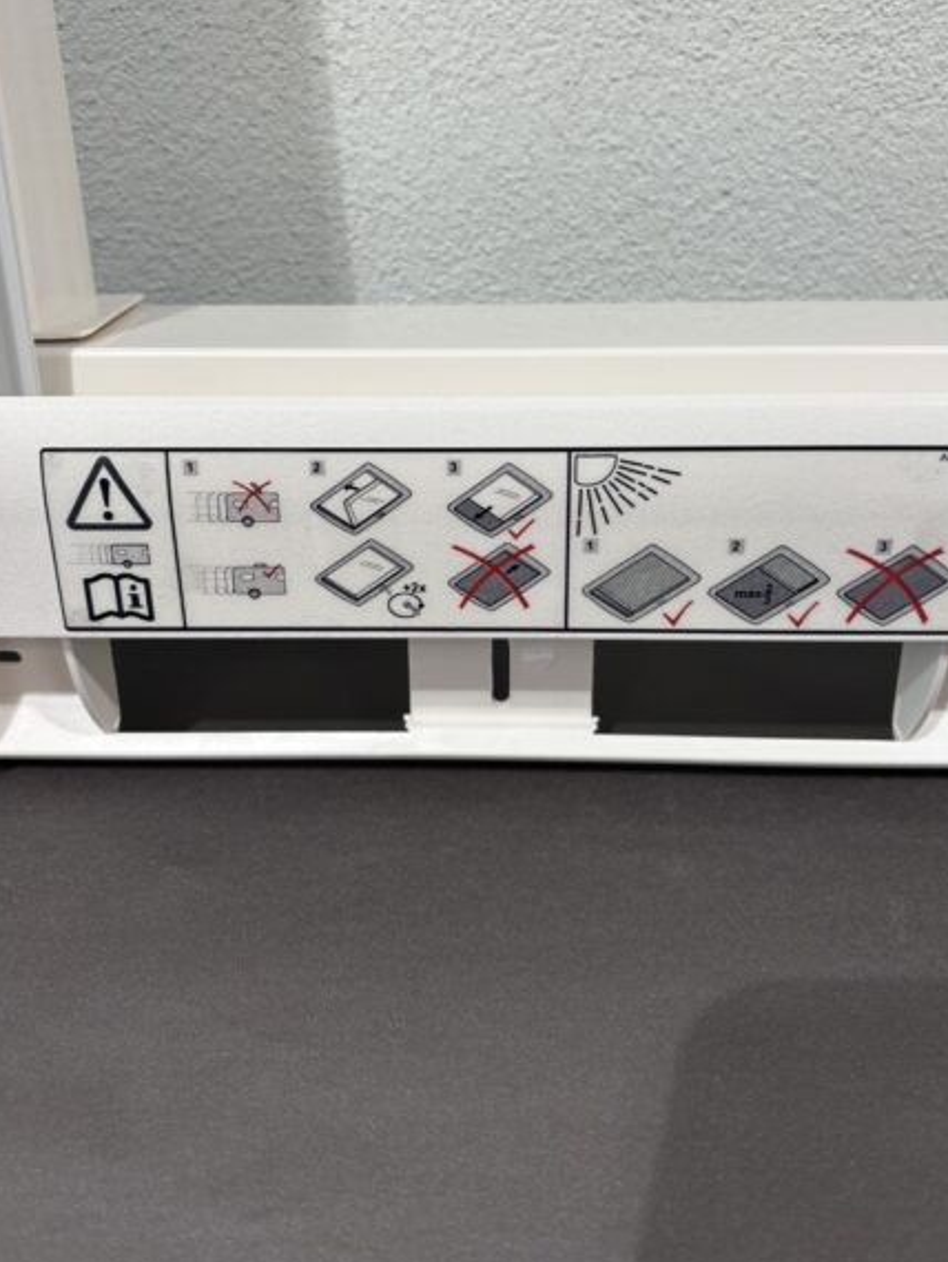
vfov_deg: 58.1
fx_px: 1131
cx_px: 476
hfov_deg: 45.5
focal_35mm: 31
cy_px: 540
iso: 32
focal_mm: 5.96
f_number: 1.6
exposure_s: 1/102
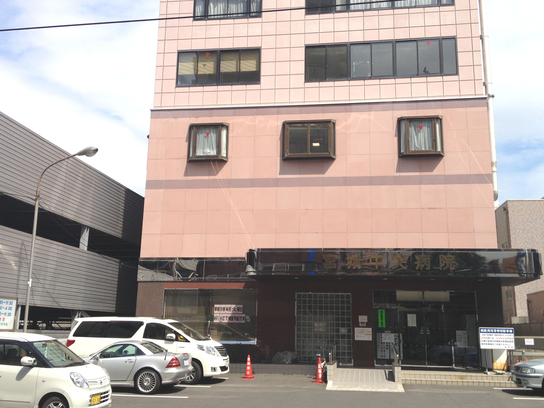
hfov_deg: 45.8
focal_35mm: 41
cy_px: 181
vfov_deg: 35.1
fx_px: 644
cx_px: 278
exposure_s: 1/2123
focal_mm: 4.28
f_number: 2.4
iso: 50
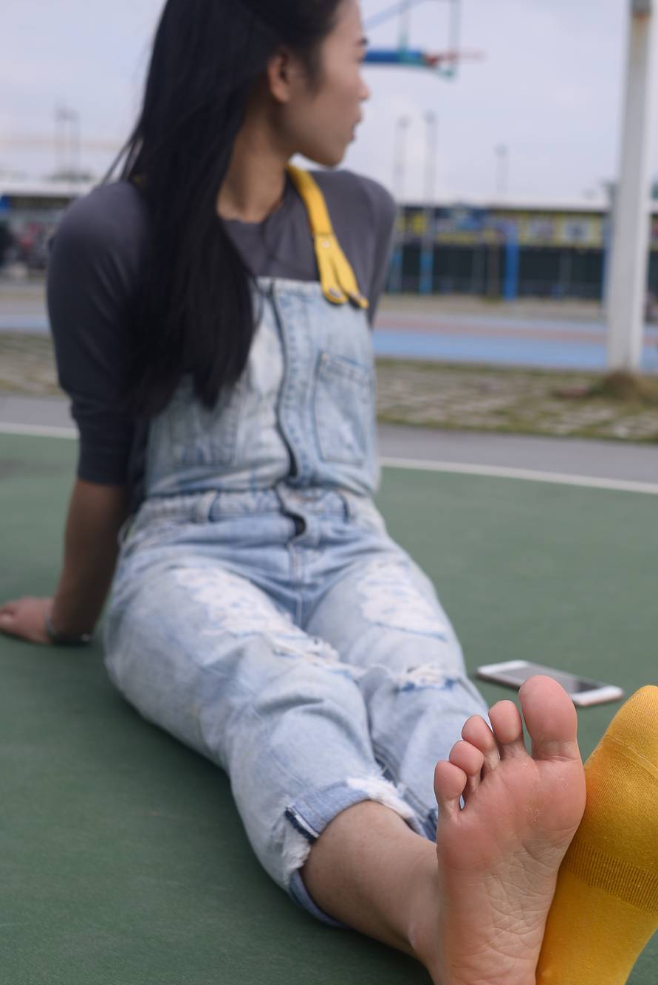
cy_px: 503
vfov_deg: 36.2
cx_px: 459
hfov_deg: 24.5
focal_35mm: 55
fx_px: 1506
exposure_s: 1/640
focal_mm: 35
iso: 100
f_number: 6.3
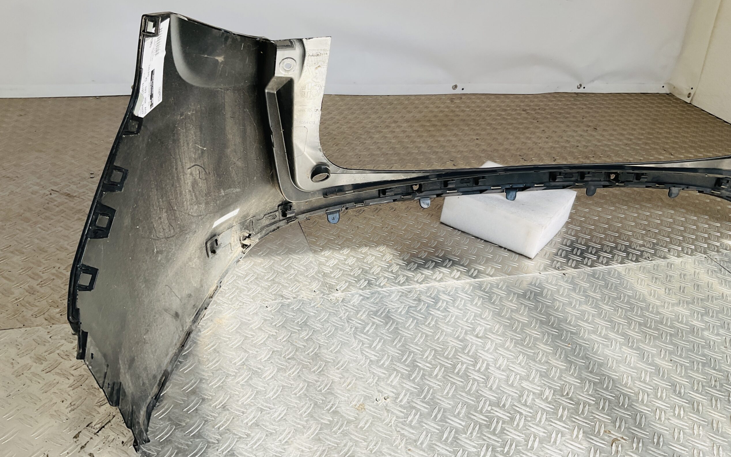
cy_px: 201
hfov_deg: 61.2
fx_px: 618
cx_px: 364
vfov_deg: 40.5
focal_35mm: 31
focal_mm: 3
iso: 16
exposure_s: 1/691
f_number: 1.8
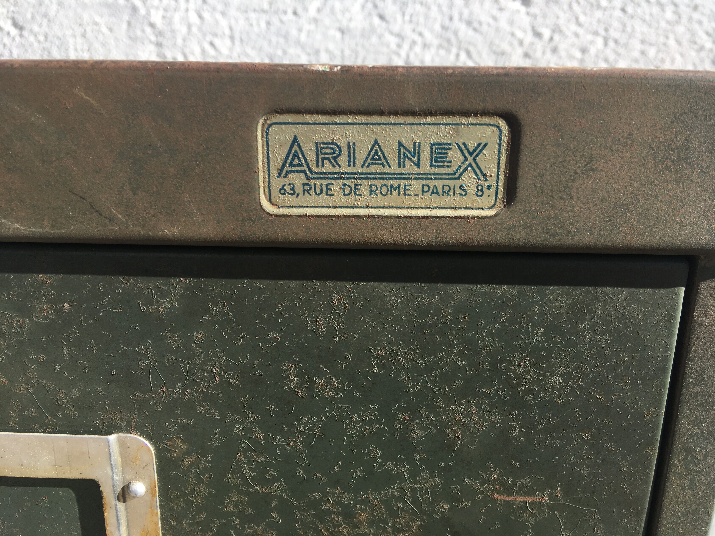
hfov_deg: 61.7
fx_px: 599
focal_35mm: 29
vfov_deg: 48.2
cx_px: 358
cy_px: 268
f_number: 2.2
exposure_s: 1/630
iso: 25
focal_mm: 4.15
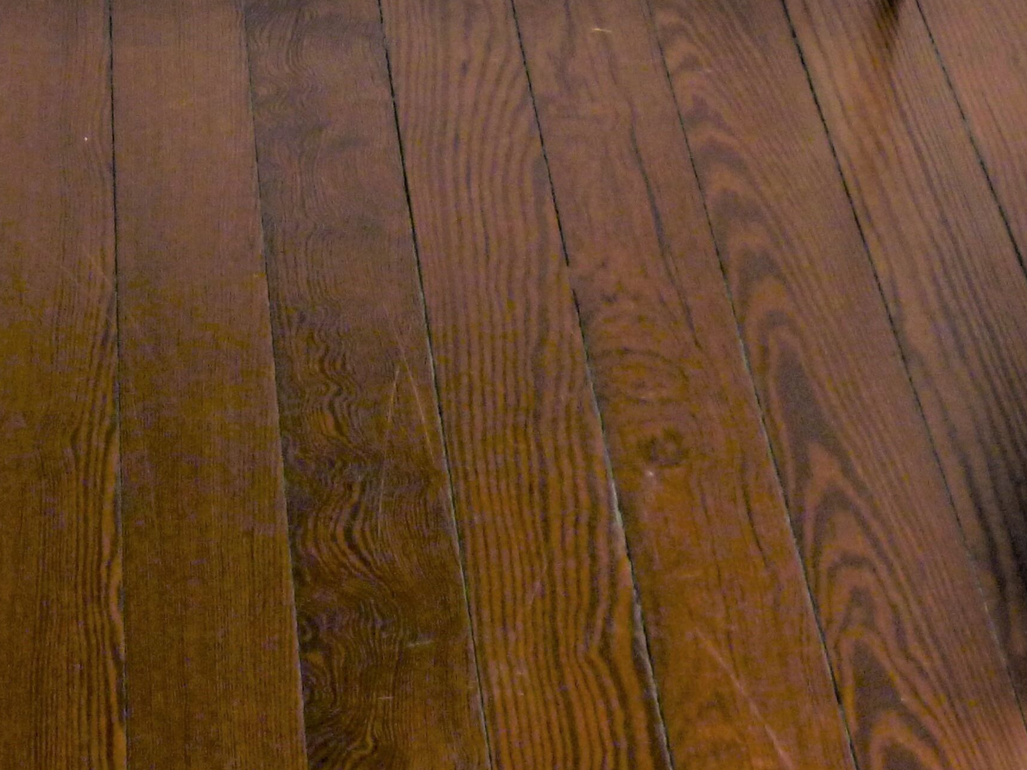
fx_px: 3442
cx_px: 42
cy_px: -162
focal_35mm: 116
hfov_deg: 16.7
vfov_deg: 12.5
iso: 200
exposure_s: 1/8
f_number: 3.9
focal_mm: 8
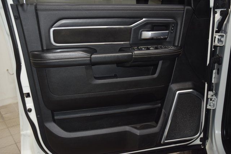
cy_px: 77
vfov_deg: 35.5
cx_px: 116
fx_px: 241
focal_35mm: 38
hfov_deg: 51.3
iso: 800
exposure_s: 1/60
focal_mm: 25
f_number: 3.8
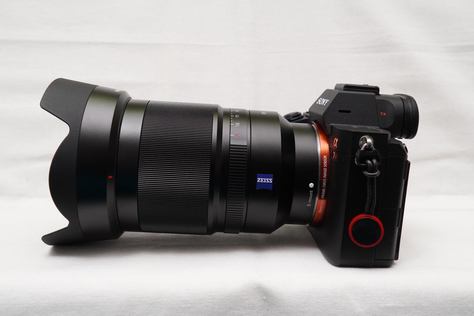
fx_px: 474
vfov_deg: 36.9
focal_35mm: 36
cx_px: 237
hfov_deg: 53.1
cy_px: 158
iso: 800
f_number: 8
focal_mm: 24
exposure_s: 1/60
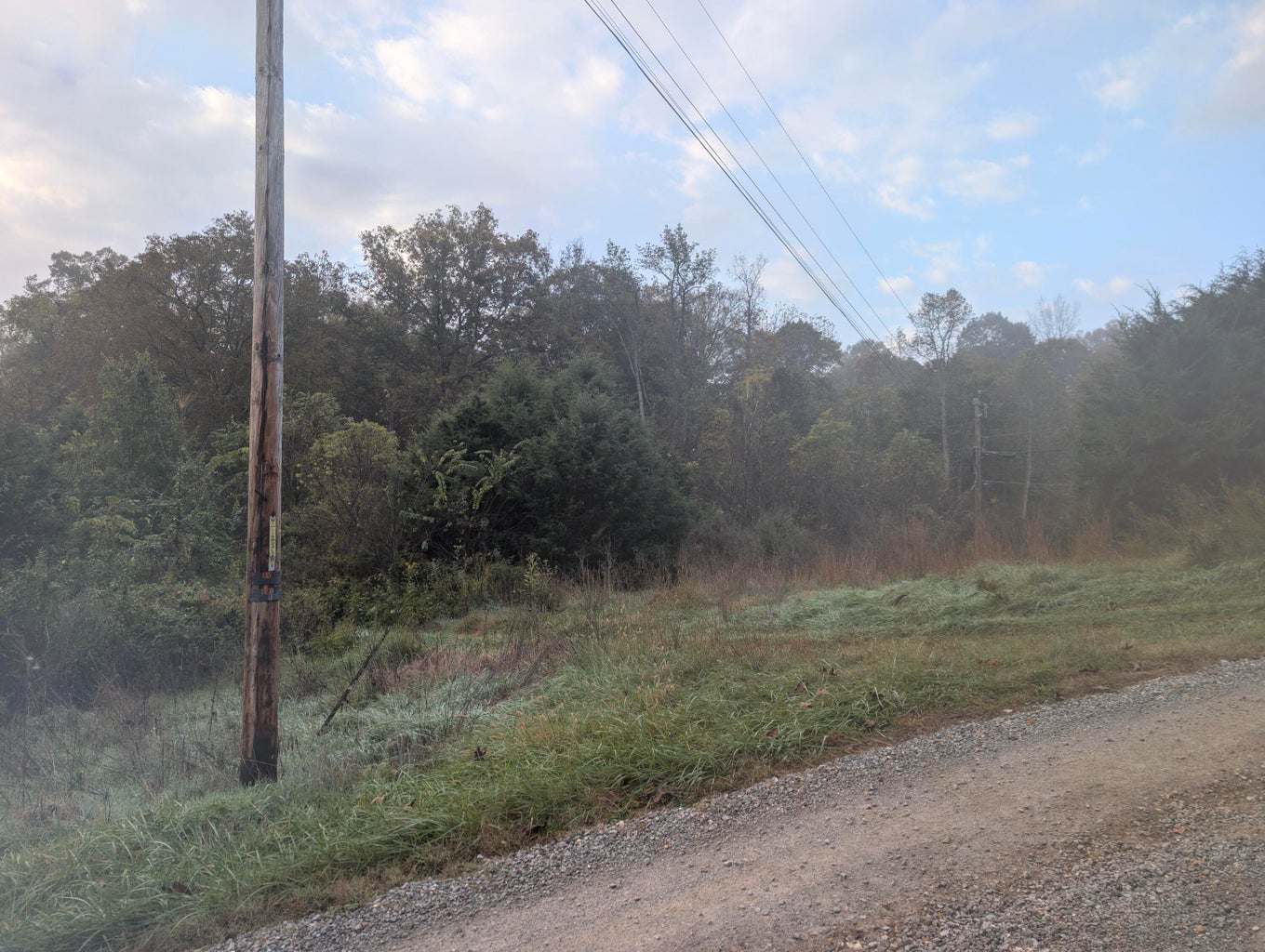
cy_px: 476
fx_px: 878
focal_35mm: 24
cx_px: 632
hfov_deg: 71.5
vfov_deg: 56.9
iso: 21
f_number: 1.68
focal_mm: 6.9
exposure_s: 1/169
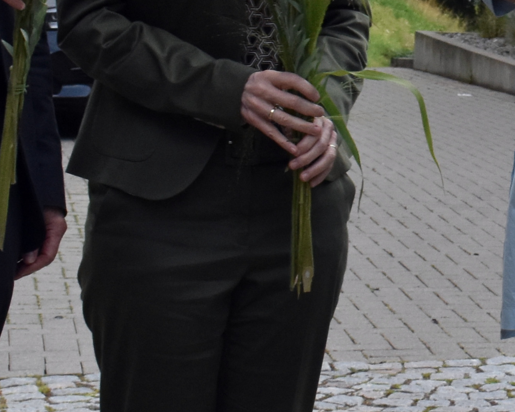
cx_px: 663
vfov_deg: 9.0
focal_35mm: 171
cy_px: 12
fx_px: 2608
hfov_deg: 11.0
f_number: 9
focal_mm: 27
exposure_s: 1/320
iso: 800
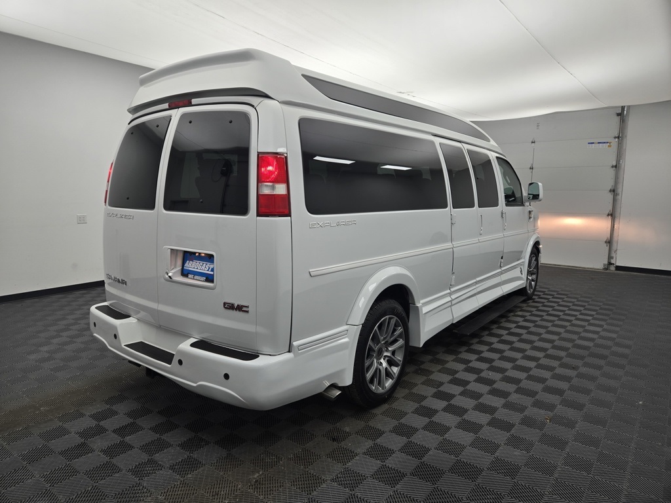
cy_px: 252
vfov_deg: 58.9
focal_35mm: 23
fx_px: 446
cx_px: 336
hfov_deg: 73.9
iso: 50
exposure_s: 1/120
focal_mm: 5.4
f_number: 1.8
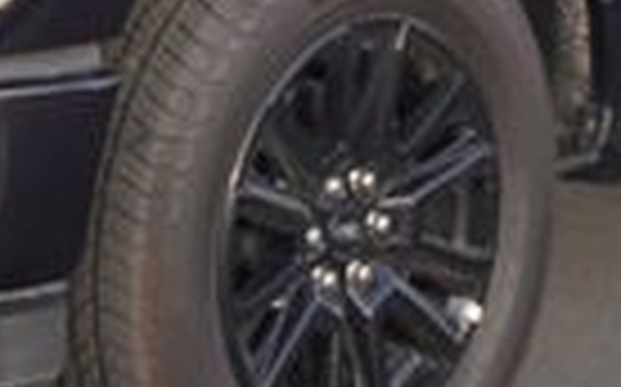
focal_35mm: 191
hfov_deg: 11.0
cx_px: 302
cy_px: -140
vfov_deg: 6.8
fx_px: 3236
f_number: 5.6
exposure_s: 1/100
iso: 100
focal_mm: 27
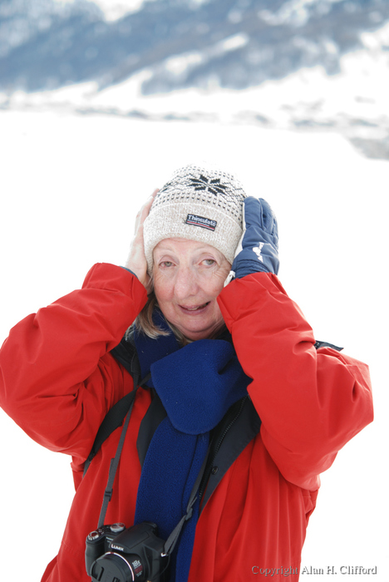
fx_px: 1456
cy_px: 291
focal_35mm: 90
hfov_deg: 15.2
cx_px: 194
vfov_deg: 22.6
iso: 100
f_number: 3
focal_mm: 60
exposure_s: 1/160
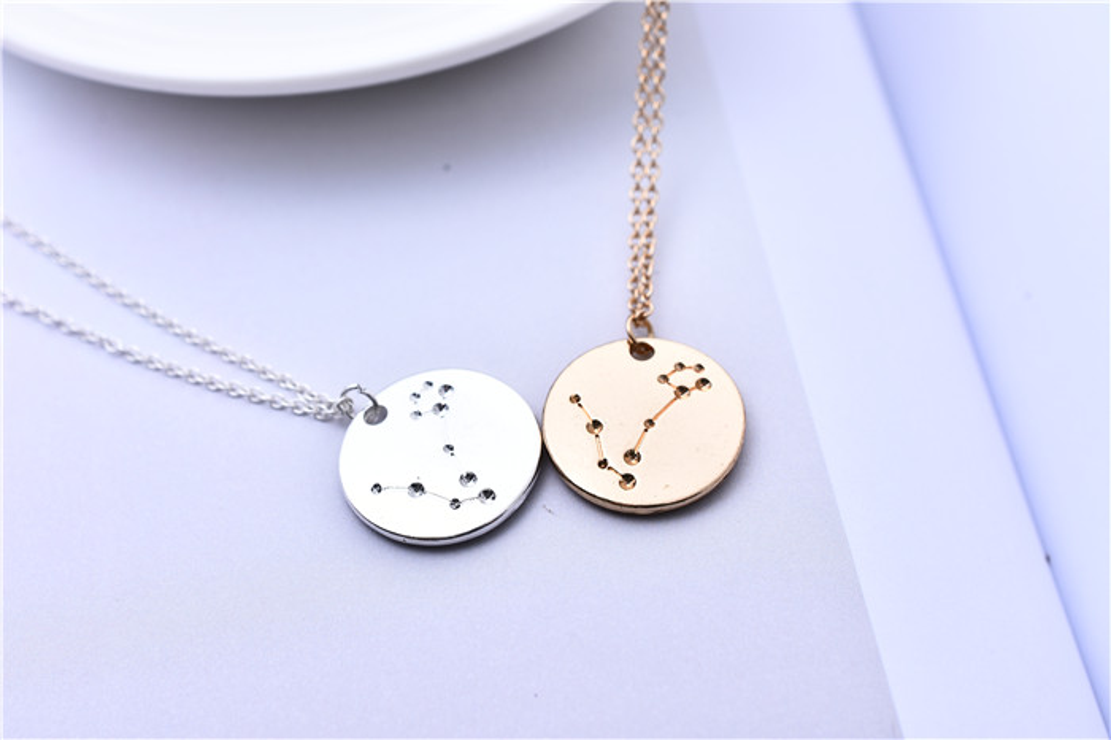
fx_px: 1851
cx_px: 556
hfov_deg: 33.4
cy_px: 370
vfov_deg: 22.6
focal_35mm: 60
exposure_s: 1/125
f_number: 8
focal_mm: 40
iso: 125
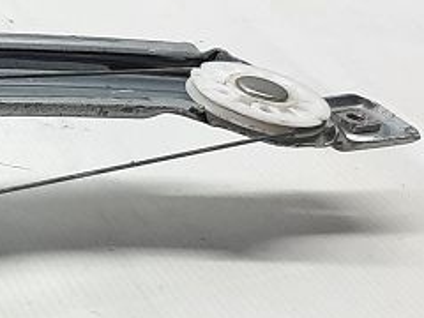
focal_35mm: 125
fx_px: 1531
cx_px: -564
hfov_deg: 12.6
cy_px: 230
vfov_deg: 11.8
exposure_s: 1/50
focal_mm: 4.6
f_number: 2
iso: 80
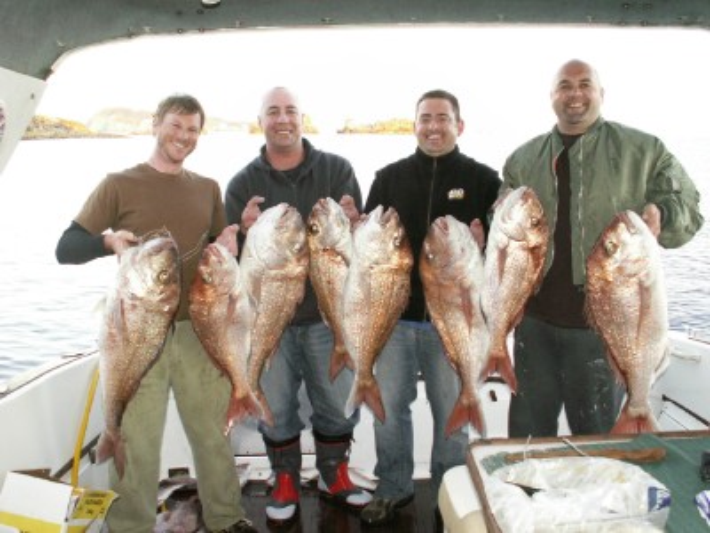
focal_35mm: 35
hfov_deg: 52.6
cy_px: 266
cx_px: 355
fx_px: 718
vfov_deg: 40.7
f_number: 2.8
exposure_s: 1/60
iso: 160
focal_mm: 5.86
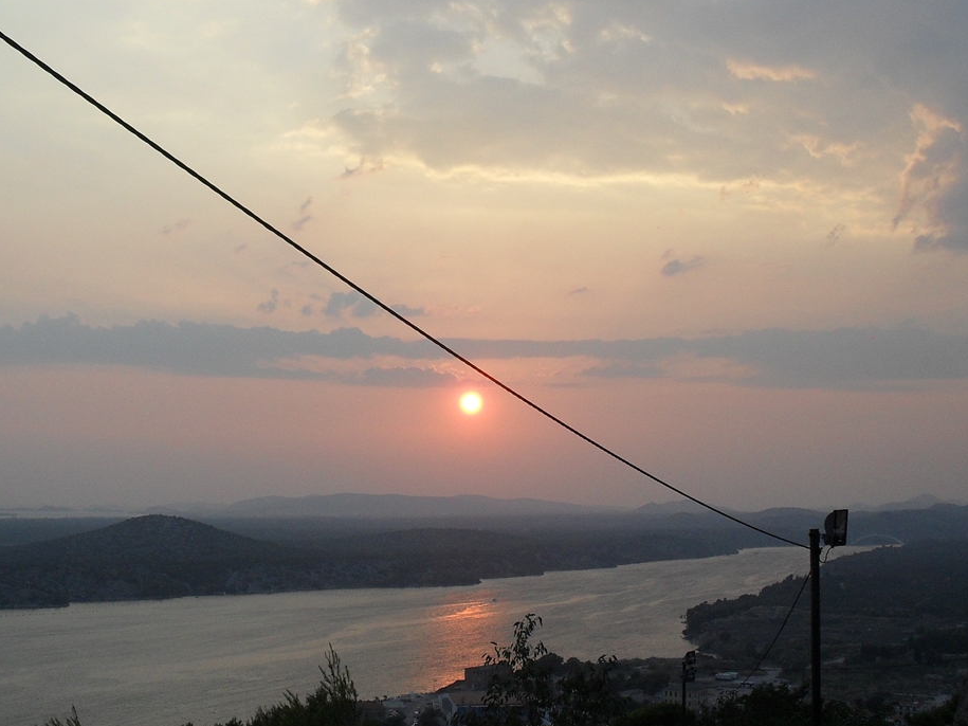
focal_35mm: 51
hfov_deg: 37.5
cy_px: 416
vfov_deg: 28.5
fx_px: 1426
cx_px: 499
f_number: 8.4
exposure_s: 1/90
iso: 100
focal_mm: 6.3
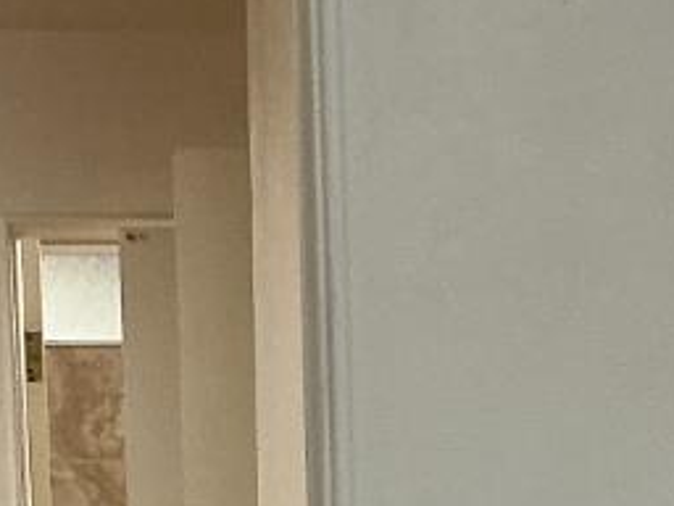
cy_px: 921
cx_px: 558
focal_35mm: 170
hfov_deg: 11.6
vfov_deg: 8.4
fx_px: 3310
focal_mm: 3
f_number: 1.8
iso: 80
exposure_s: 1/60
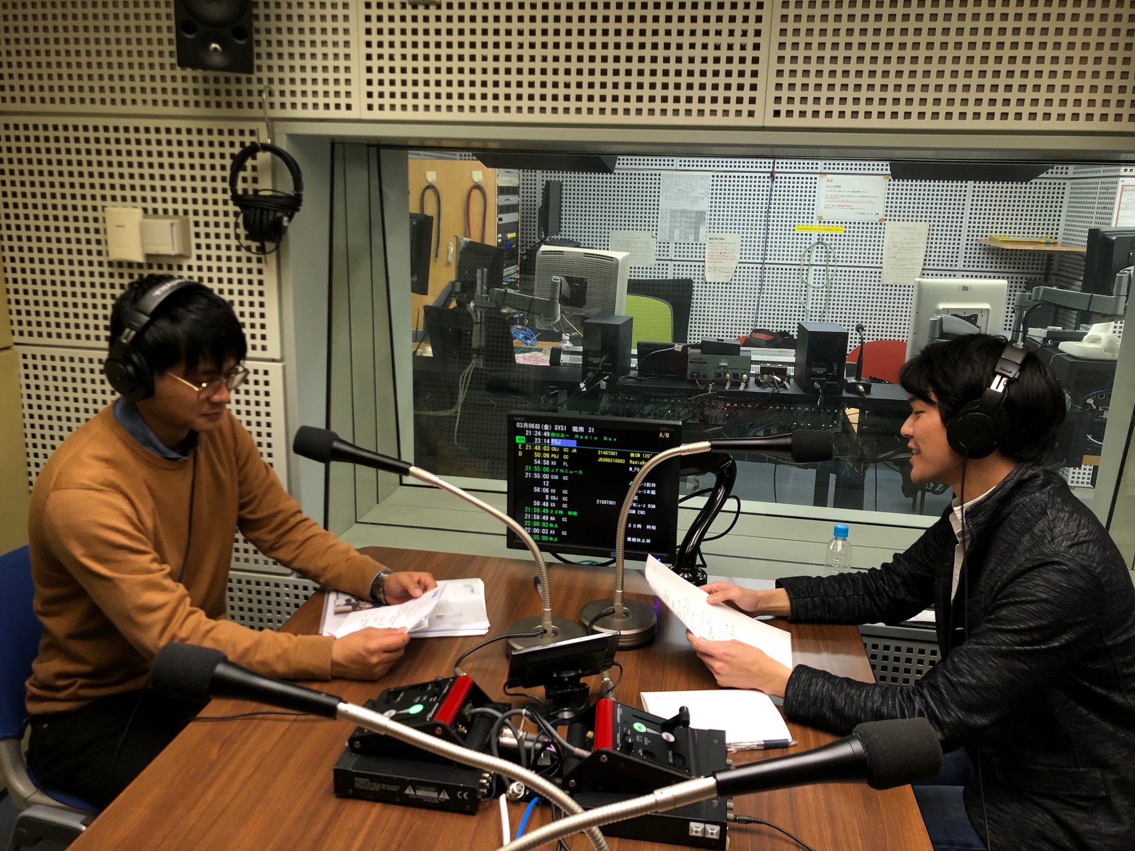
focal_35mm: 28
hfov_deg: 63.4
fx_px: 918
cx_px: 568
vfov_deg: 49.7
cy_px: 426
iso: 40
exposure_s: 1/20
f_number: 1.8
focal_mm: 4
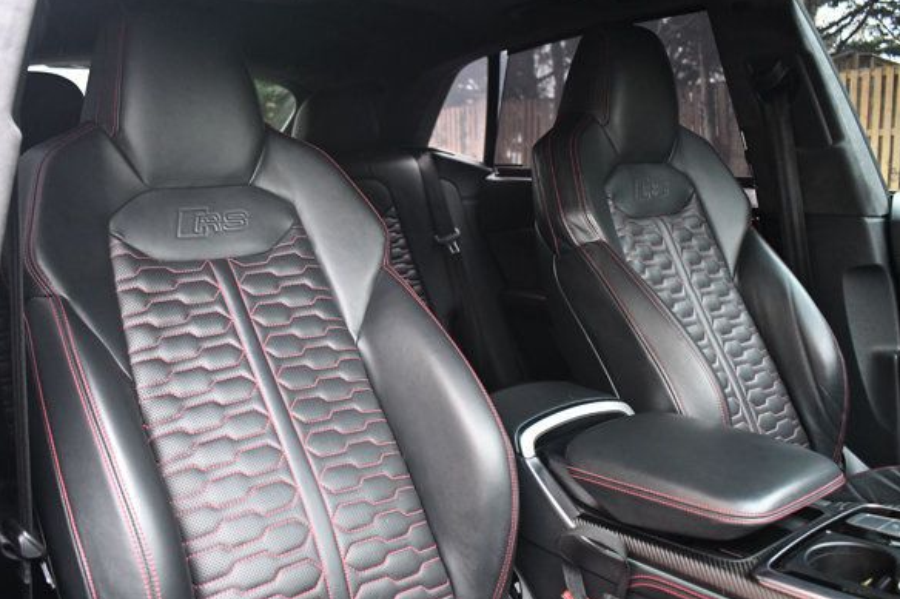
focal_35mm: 34
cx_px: 413
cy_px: 295
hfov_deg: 55.7
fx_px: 850
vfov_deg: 38.9
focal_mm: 21
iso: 3200
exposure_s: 1/125
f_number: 3.8
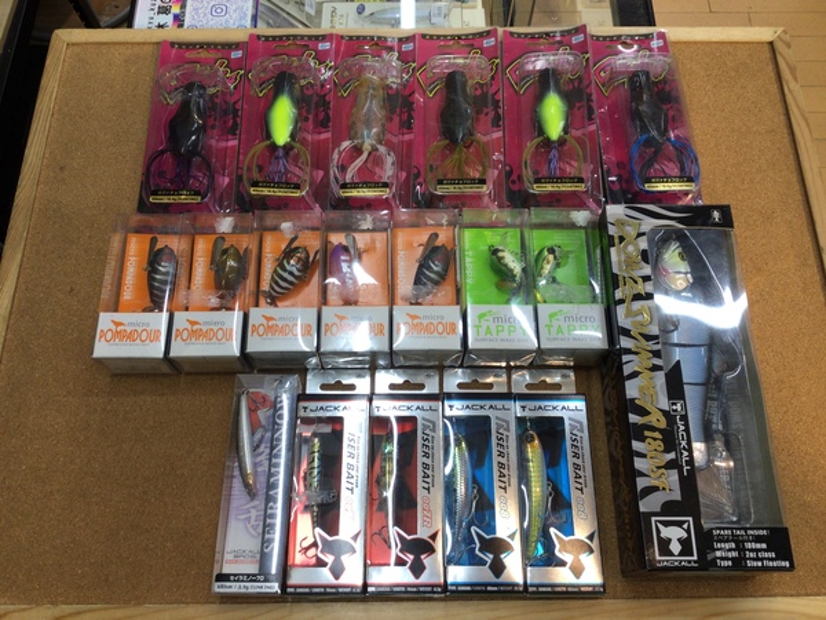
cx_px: 413
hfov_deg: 58.4
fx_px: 740
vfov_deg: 45.4
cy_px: 310
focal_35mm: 31
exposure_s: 1/60
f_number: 2.4
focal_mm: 3.3
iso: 32
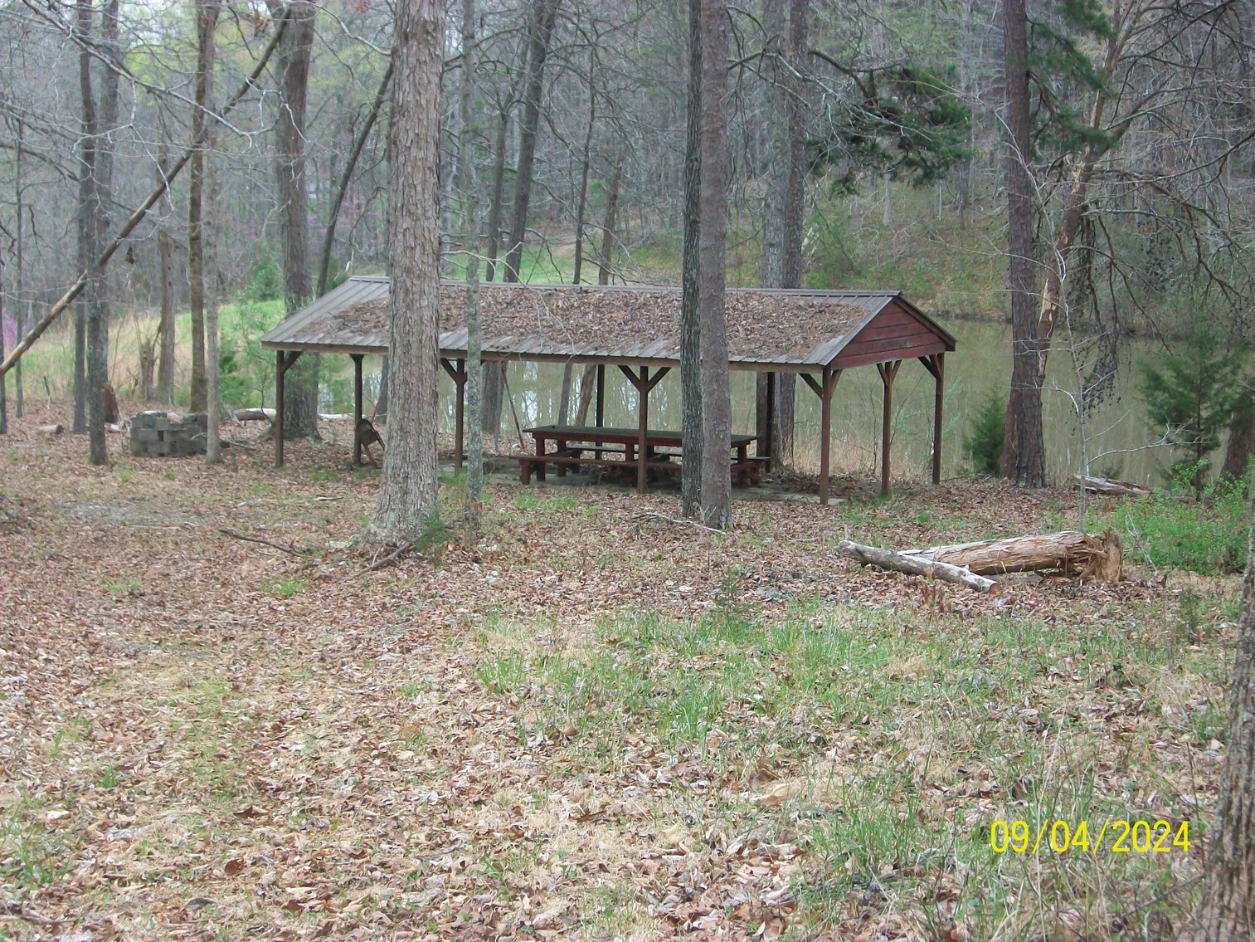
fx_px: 2393
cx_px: 628
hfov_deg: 29.4
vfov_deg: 22.3
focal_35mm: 66
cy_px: 471
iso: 160
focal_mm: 11
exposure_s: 1/100
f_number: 4.1
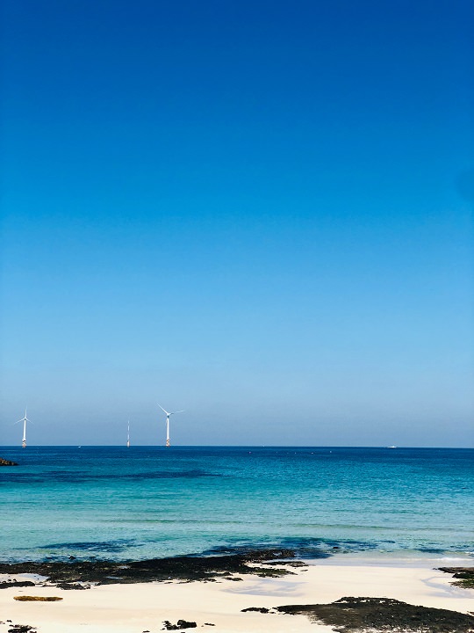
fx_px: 949
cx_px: 237
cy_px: 316
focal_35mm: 52
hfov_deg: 28.0
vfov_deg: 36.8
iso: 16
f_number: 2.4
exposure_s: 1/1548
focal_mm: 6
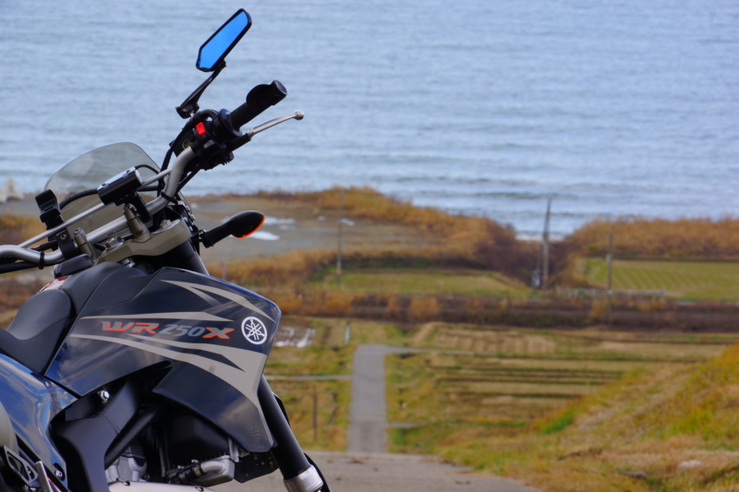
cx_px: 370
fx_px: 5295
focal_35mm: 258
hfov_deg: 8.0
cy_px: 246
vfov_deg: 5.3
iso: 250
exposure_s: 1/30
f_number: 20
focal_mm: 172
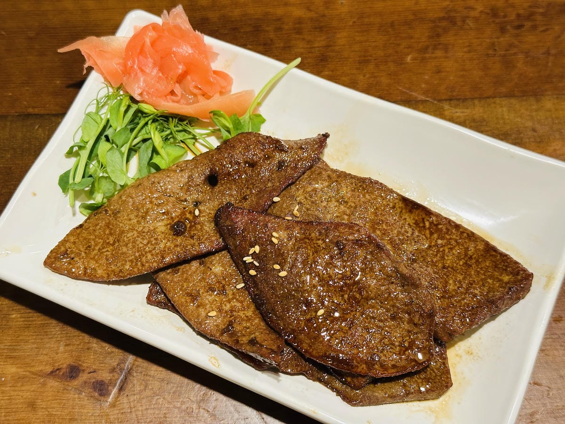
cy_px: 212
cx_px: 282
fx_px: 783
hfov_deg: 39.7
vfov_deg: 30.3
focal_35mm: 48
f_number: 1.78
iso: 200
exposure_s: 1/40
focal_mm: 6.86
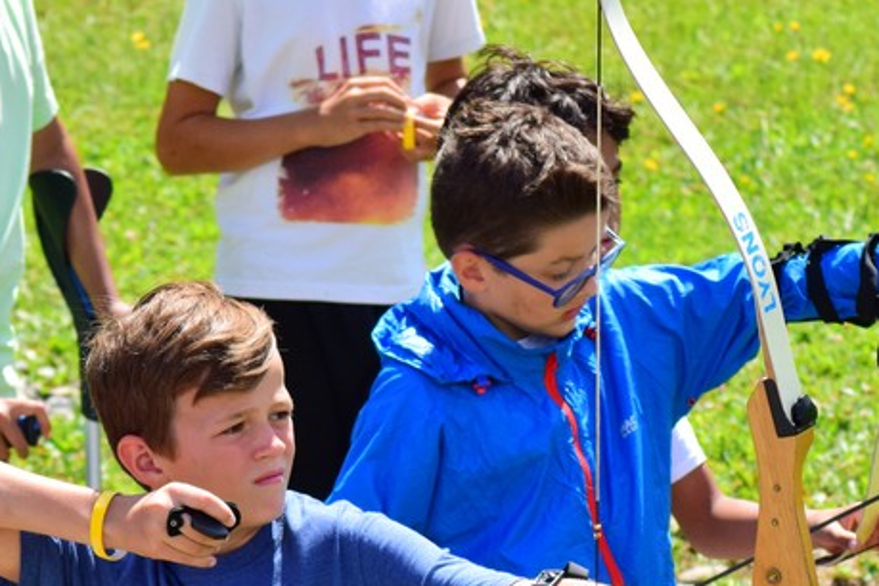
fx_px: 10208
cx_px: 255
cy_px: 633
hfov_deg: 4.9
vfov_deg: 3.3
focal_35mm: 418
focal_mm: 125
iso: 800
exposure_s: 1/1250
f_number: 7.1
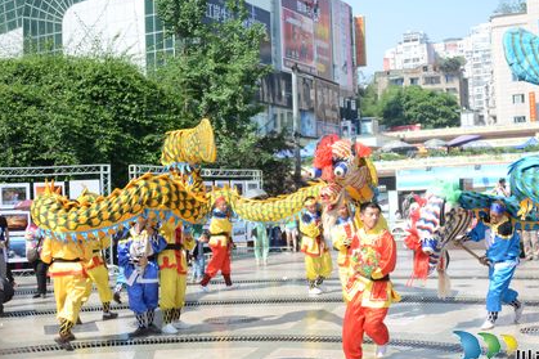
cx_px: 293
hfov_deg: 39.6
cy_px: 174
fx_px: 748
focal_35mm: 50
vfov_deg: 27.0
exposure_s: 1/500
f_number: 3.5
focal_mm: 28
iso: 100
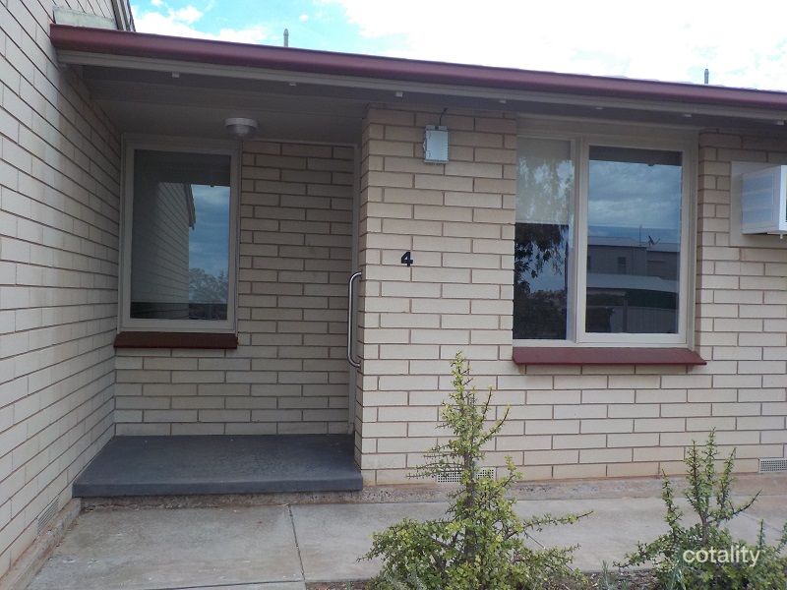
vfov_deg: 46.8
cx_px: 394
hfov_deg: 60.0
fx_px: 682
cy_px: 295
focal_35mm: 30
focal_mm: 4.1
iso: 125
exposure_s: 1/640
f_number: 3.3
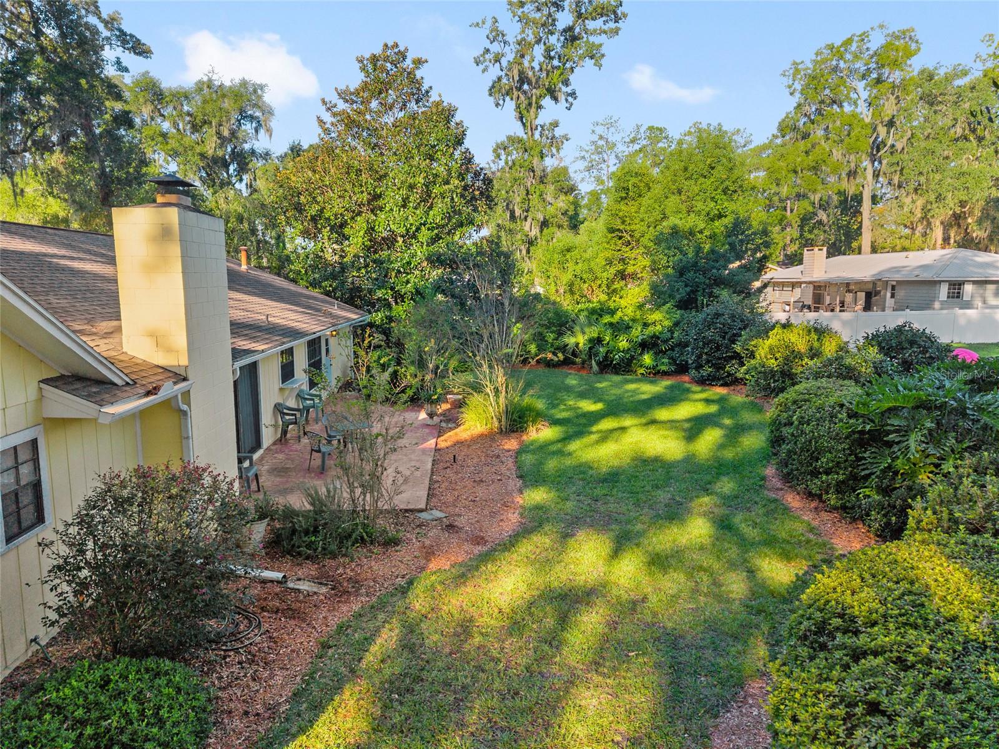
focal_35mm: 24
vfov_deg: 56.8
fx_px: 693
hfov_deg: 71.6
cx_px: 500
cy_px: 374
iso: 390
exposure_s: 1/1600
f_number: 1.8
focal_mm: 8.67
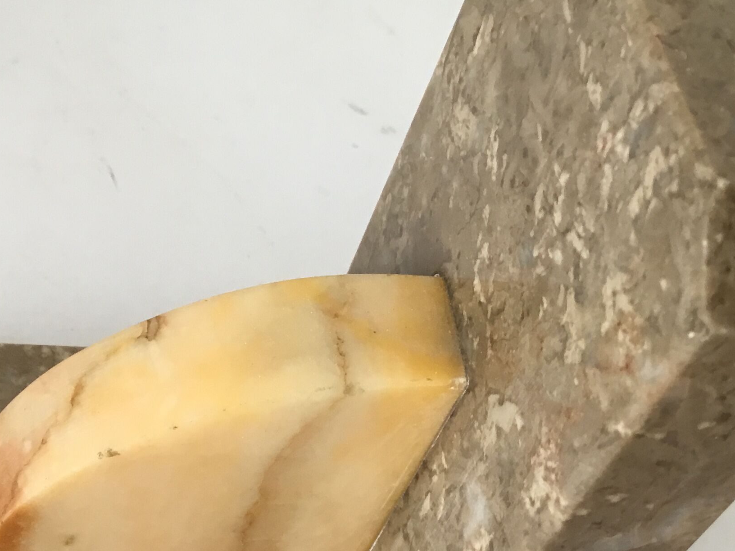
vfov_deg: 23.6
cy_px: 318
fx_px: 1316
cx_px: 282
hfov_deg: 31.1
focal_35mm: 62
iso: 32
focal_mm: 3.3
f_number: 2.4
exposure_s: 1/33
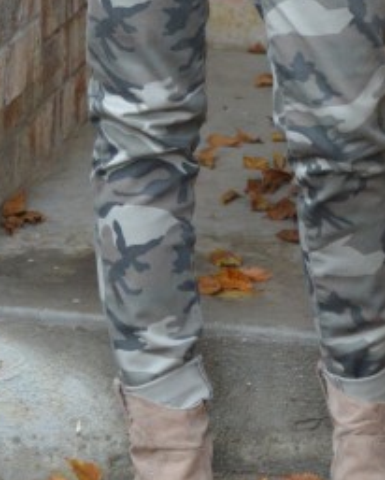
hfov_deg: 4.5
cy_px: -232
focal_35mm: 347
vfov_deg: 5.5
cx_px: 251
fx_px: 4937
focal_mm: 62
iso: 1250
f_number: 4.2
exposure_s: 1/125
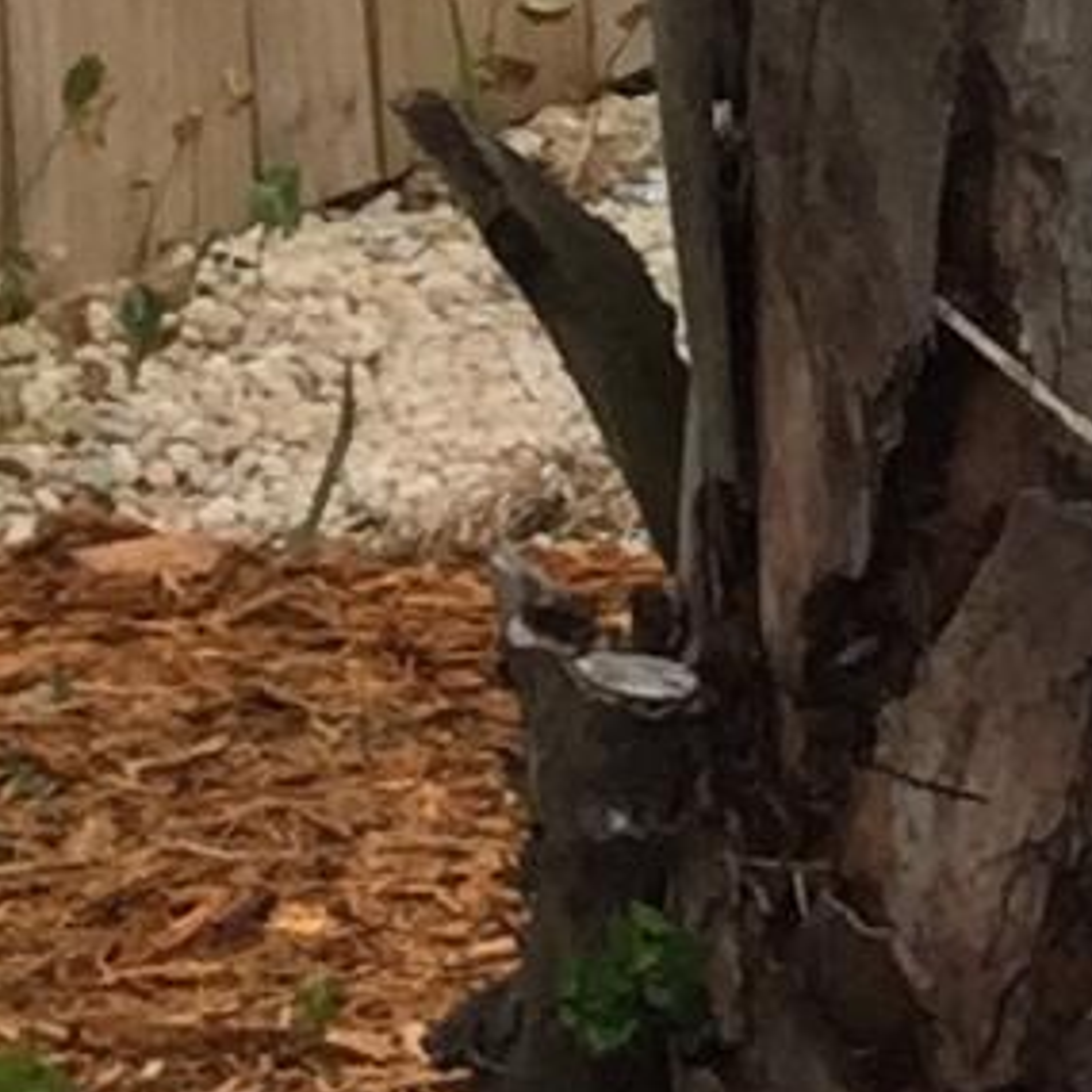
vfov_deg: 6.4
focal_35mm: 270
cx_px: 4326
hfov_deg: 5.6
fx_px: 9636
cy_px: -556
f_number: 2.2
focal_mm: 4.15
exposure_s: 1/860
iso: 32
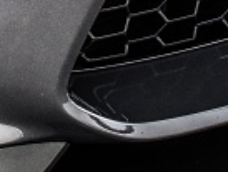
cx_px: -93
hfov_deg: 9.5
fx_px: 1345
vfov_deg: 7.0
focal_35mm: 204
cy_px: -167
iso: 2000
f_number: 11
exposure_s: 1/100
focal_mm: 29
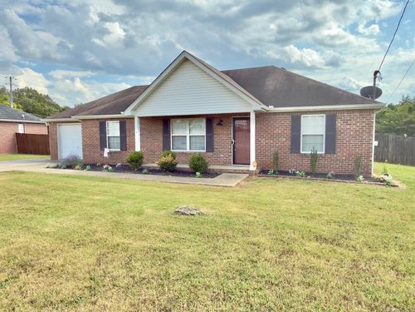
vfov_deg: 56.8
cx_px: 208
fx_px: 288
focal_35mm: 24
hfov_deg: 71.6
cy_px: 156
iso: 25
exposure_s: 1/646
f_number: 2.2
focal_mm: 2.22
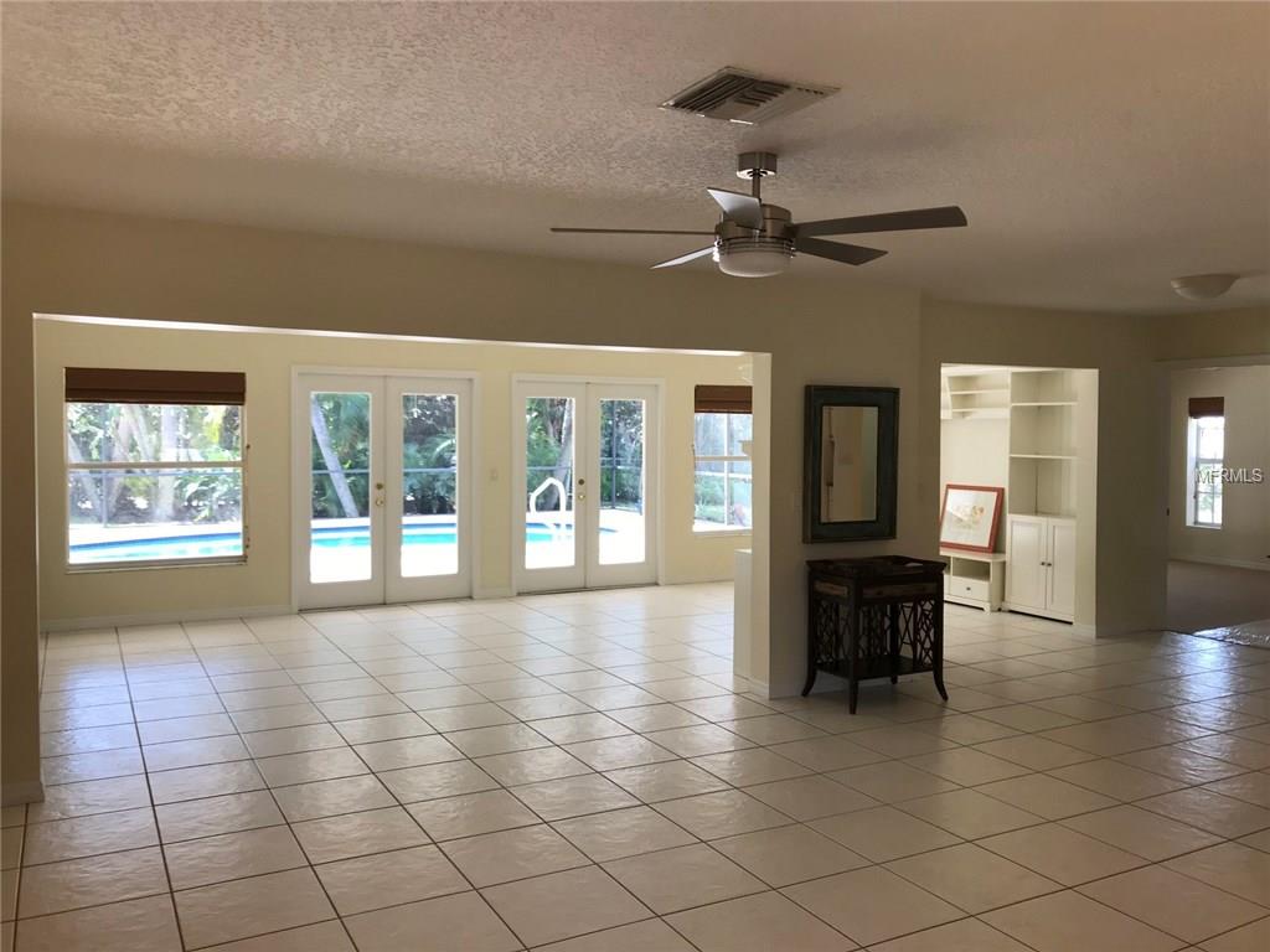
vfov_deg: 49.7
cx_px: 635
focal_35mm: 28
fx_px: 1027
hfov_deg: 63.4
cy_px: 476
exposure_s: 1/60
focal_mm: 3.99
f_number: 1.8
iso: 25
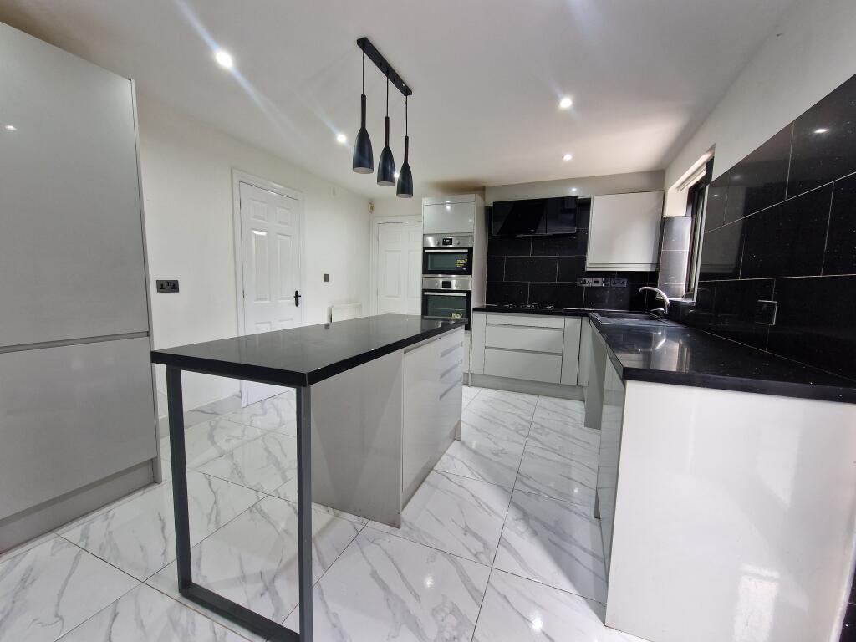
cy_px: 321
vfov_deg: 89.9
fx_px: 321
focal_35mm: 13
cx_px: 428
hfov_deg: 106.2
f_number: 2.2
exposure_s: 1/50
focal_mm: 2.2
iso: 125
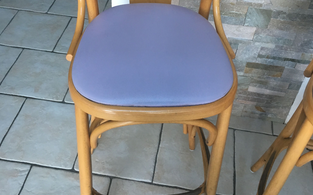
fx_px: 358
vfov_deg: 30.1
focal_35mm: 42
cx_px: 159
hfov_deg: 47.2
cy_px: 54
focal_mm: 4.15
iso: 125
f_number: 2.2
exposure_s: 1/33
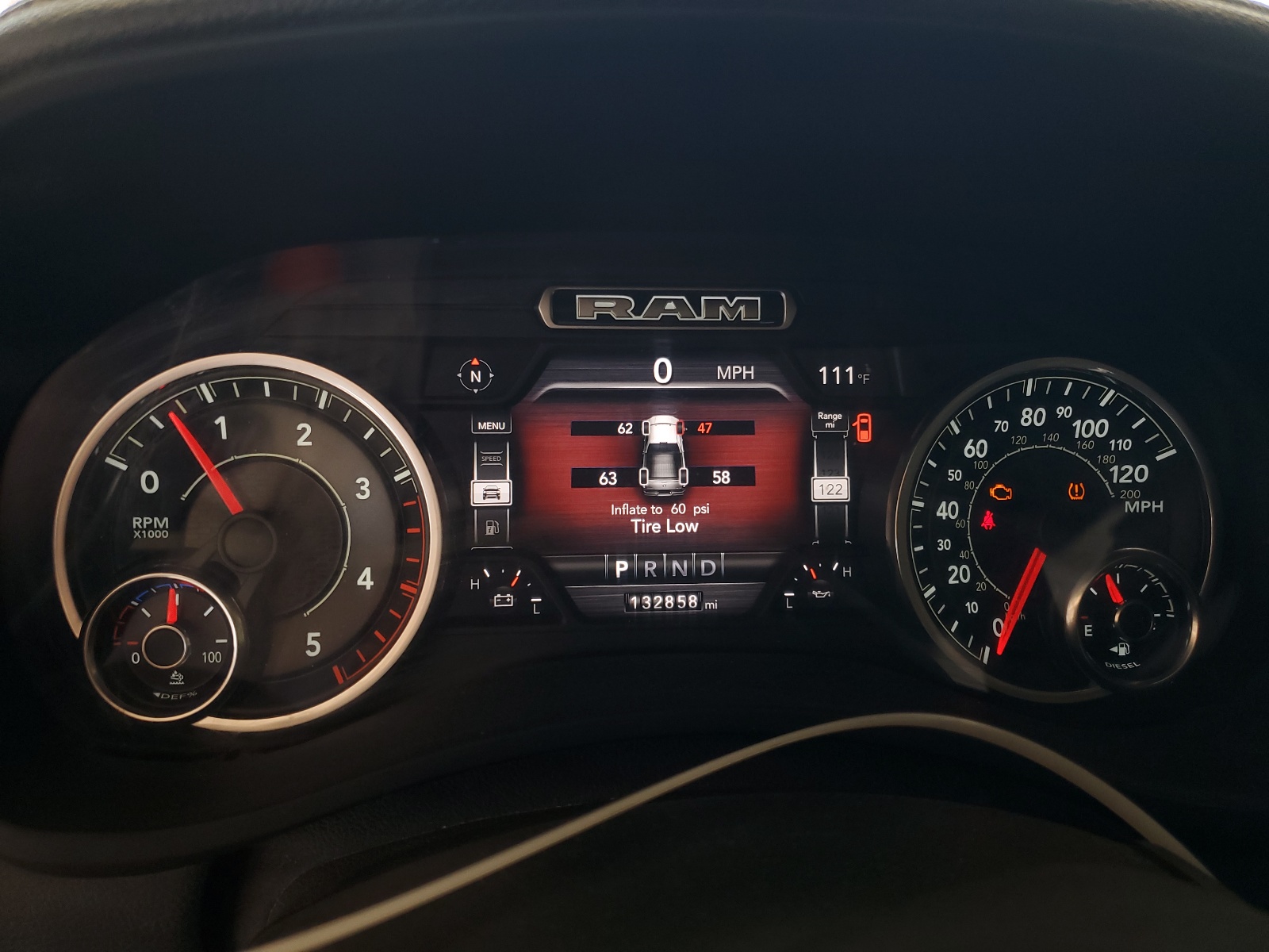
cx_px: 634
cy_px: 476
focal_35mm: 26
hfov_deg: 67.3
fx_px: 953
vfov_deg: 53.1
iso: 60
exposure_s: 1/120
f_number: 1.5
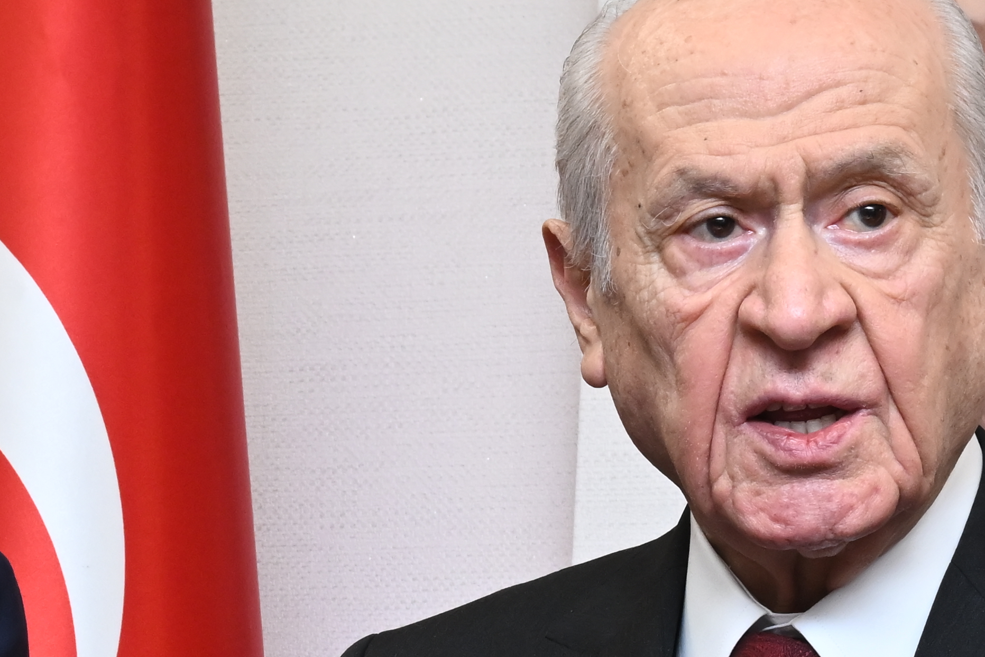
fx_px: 6183
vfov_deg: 6.1
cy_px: 638
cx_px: 693
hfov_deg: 9.1
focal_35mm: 226
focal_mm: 51
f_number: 9
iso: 1000
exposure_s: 1/100
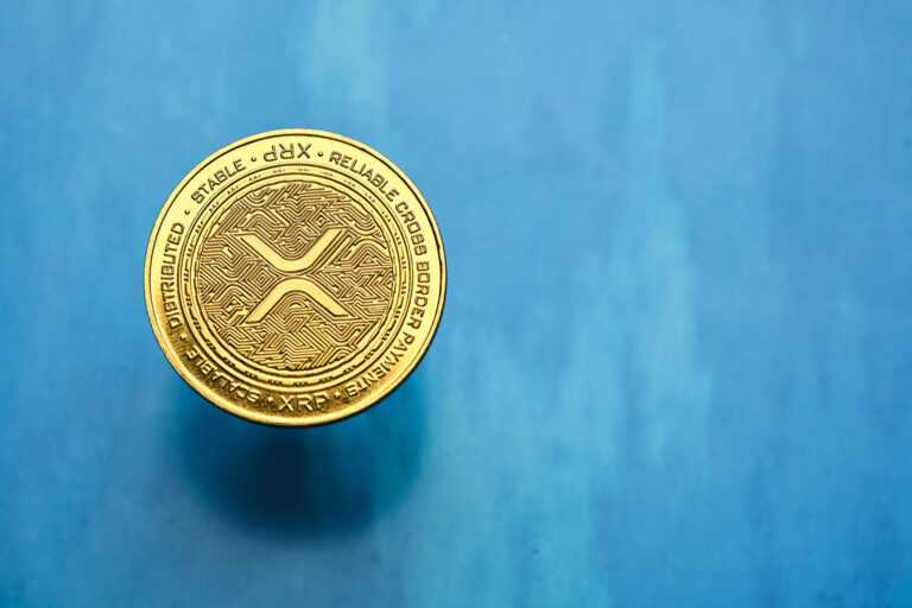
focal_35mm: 90
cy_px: 304
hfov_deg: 22.6
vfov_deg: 15.2
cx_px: 456
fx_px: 2280
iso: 160
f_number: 5.6
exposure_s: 1/250
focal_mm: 60
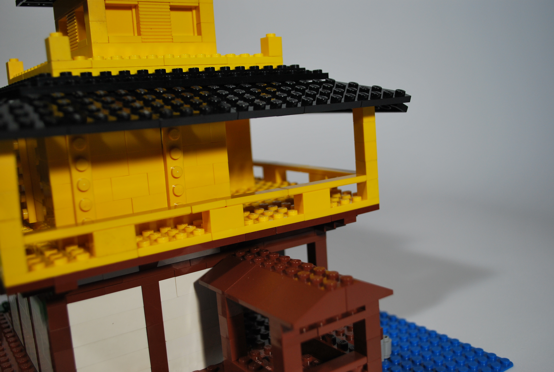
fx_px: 555
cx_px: 277
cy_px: 186
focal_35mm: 36
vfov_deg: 37.0
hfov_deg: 53.0
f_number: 4.2
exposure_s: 1/80
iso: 200
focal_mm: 24
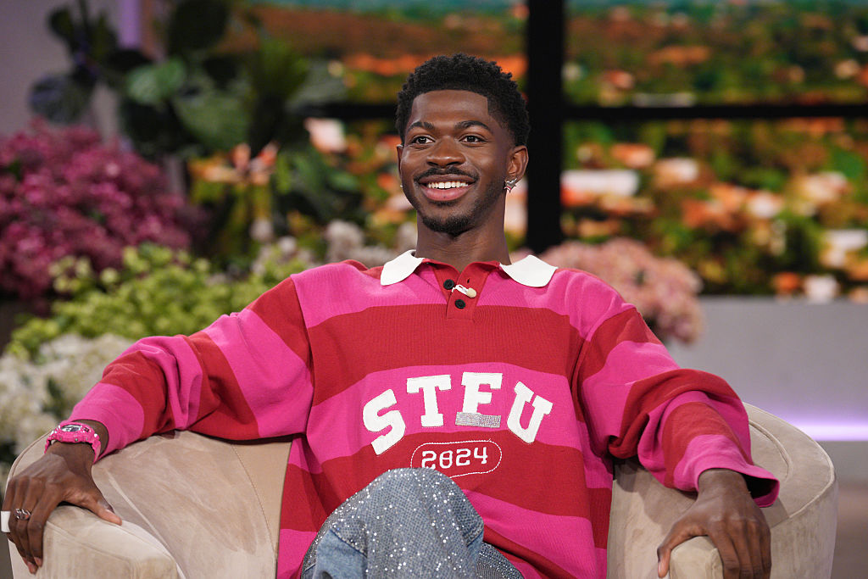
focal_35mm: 200
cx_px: 434
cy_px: 290
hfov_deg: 10.3
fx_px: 4823
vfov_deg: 6.9
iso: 4000
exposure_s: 1/160
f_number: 5.6
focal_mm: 200
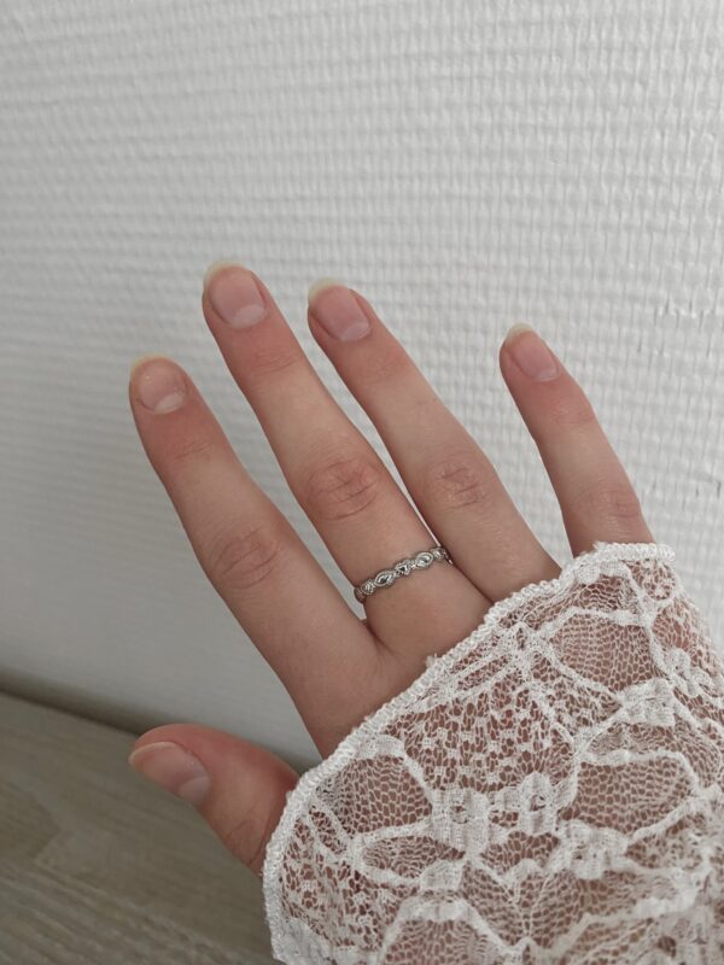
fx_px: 725
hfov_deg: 53.1
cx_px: 362
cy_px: 482
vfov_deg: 67.3
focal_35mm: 26
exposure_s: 1/60
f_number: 1.8
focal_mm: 4.25
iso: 200
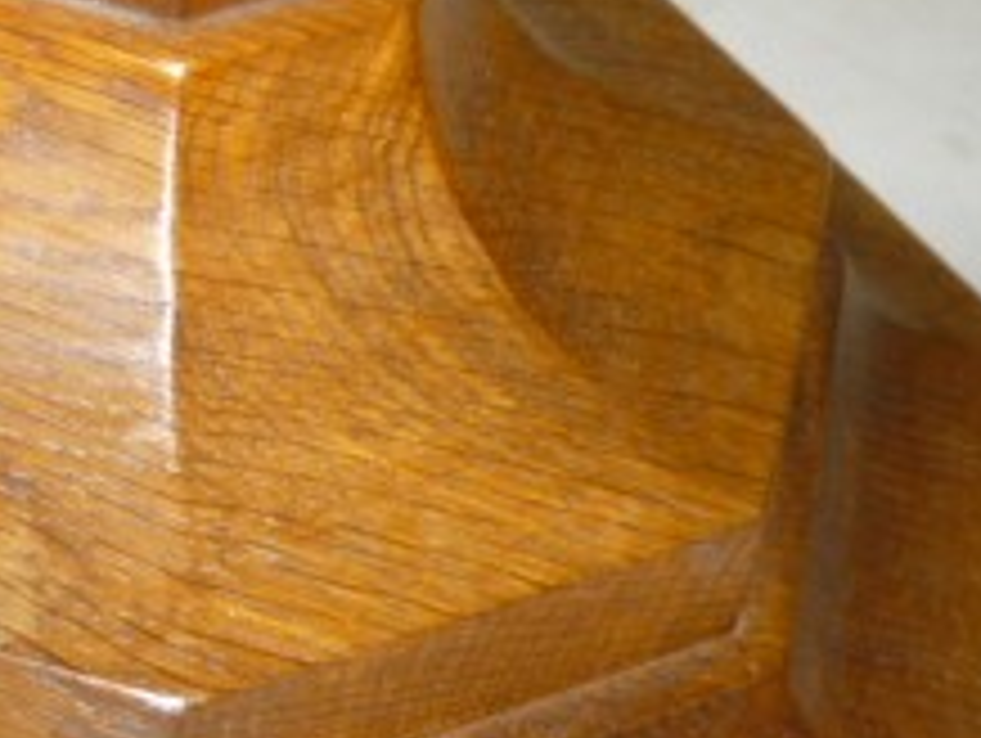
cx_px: -225
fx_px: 2412
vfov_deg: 17.0
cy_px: 760
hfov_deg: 21.2
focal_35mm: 85
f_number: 3.3
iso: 100
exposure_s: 1/30
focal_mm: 5.2
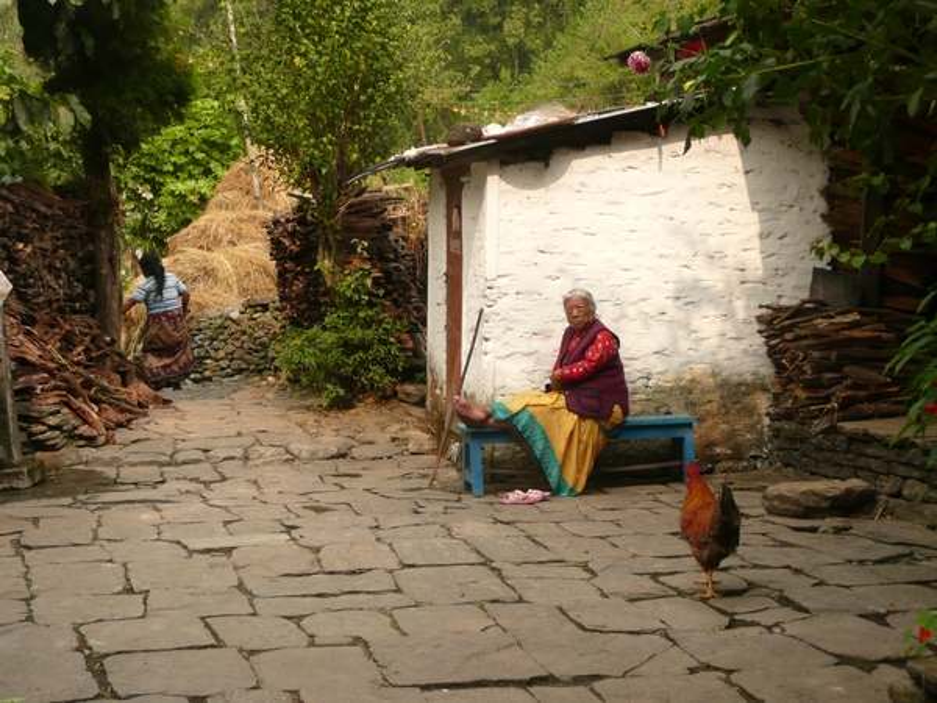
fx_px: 1814
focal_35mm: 67
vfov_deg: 21.9
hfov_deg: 29.0
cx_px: 468
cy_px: 352
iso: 100
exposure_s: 1/200
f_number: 4.5
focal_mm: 11
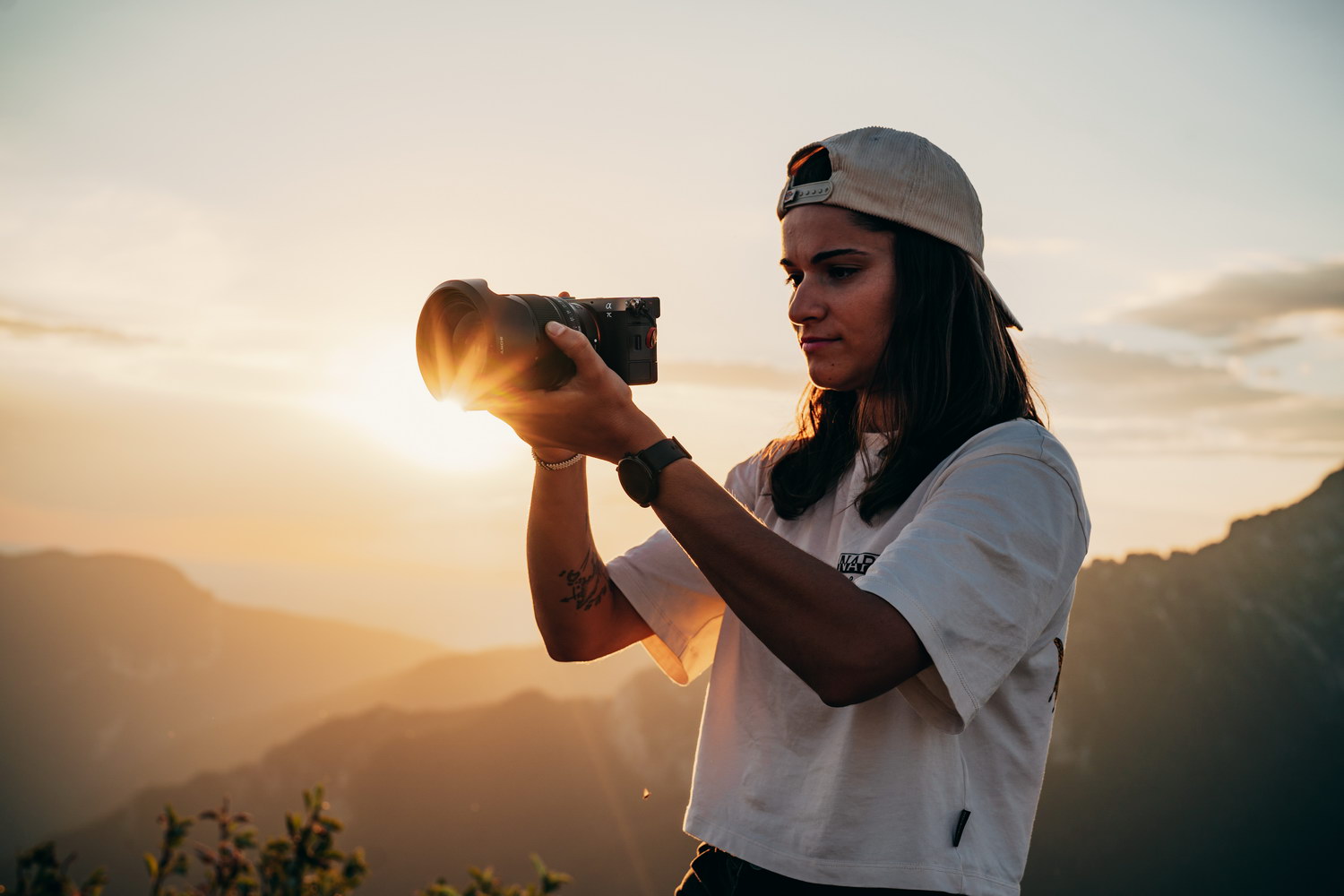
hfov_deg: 39.6
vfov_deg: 27.0
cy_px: 448
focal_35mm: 50
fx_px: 1867
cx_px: 672
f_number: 5
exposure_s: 1/500
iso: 100
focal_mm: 50
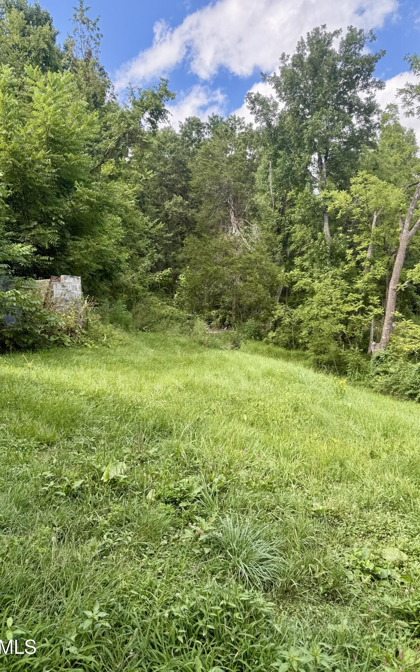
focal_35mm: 26
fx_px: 476
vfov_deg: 70.4
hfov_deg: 47.6
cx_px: 209
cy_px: 335
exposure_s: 1/683
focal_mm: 6.76
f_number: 1.78
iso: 80
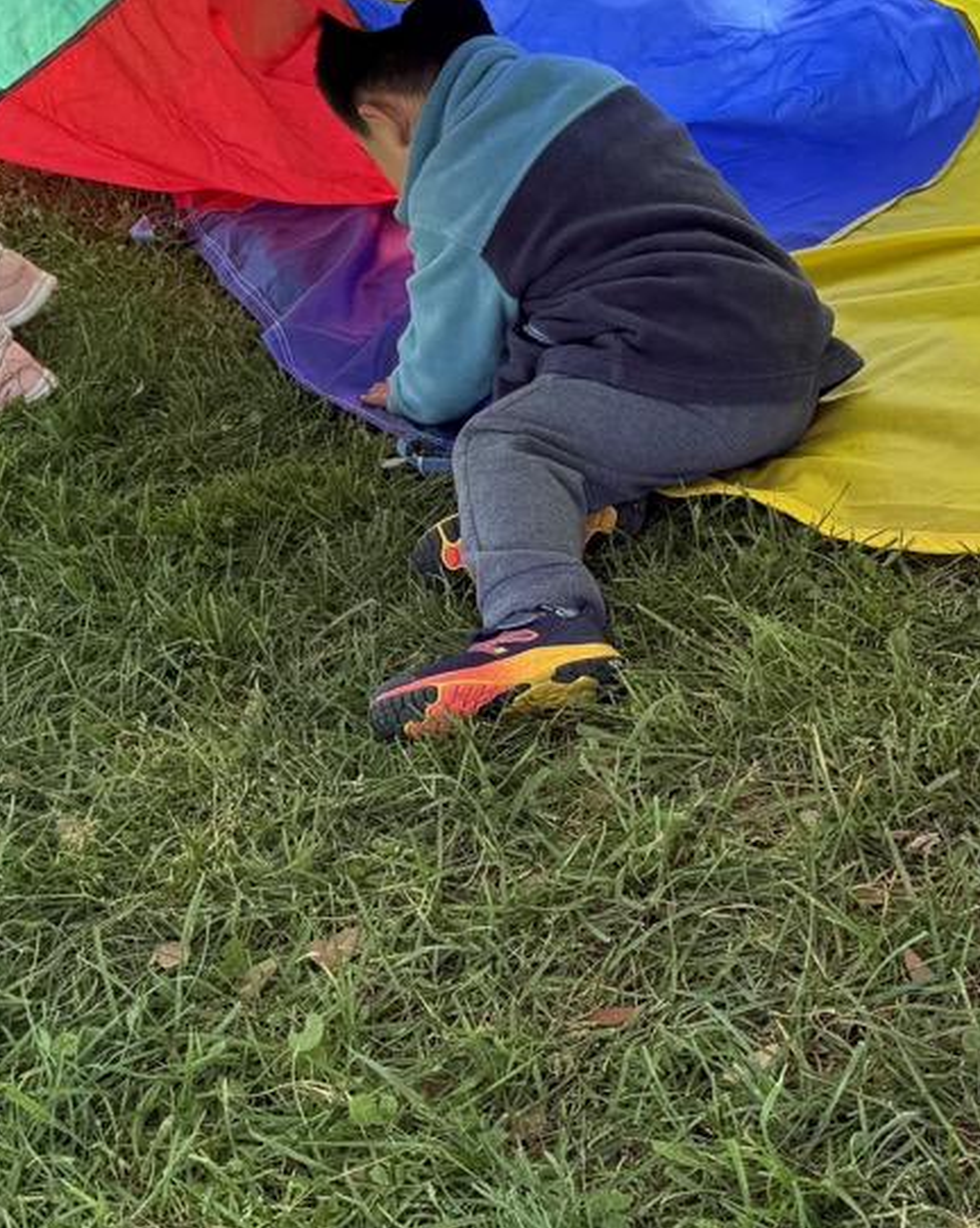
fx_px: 2359
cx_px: 563
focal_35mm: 65
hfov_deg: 23.4
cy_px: 473
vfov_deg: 29.1
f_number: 1.78
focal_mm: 6.76
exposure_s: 1/190
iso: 80
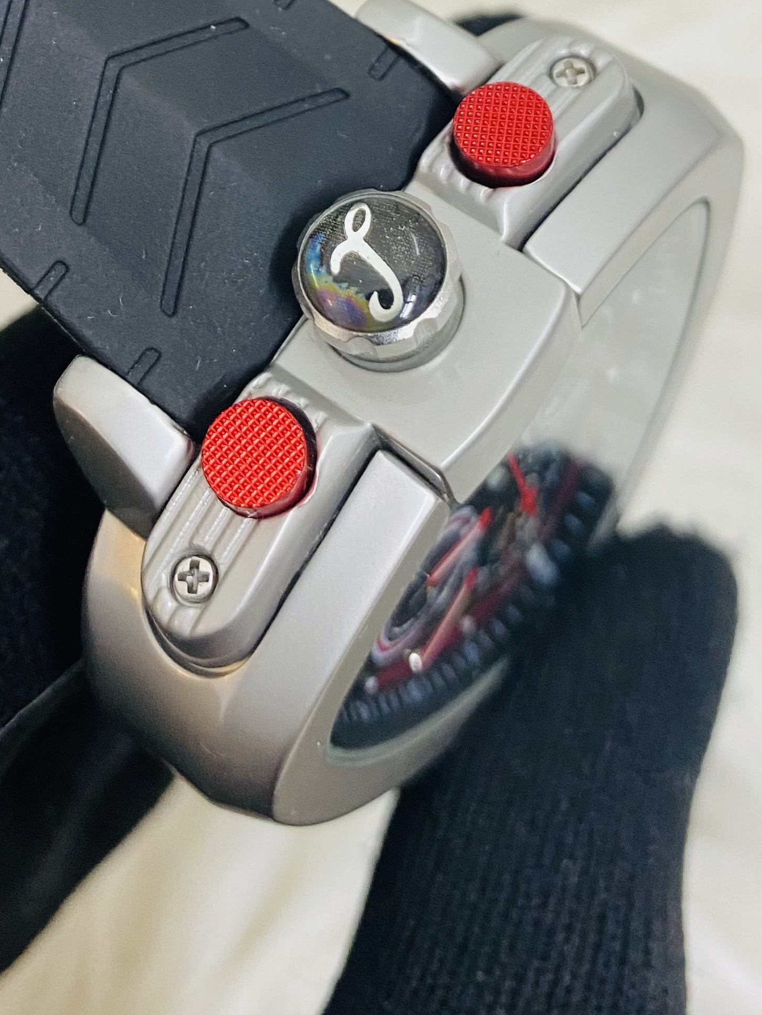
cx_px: 294
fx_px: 1585
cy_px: 12
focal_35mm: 54
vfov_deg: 32.8
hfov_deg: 27.0
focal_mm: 4.25
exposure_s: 1/50
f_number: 1.8
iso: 125
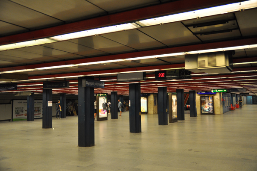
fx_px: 257
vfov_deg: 36.8
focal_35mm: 36
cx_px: 128
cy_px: 86
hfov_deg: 53.2
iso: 800
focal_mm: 24
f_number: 4
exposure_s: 1/60
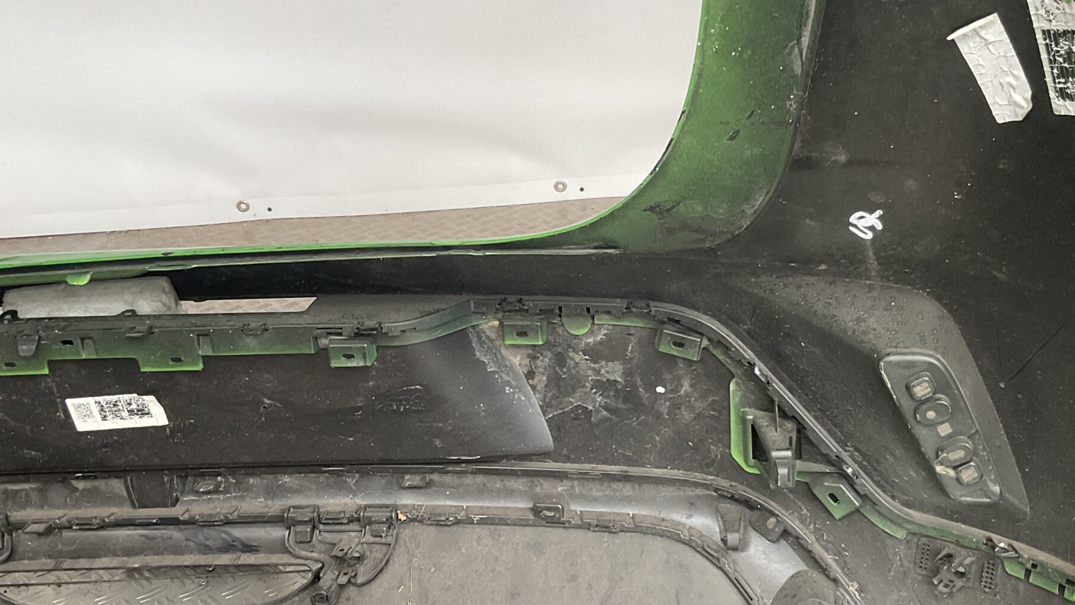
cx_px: 649
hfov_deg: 45.2
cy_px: 295
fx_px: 1283
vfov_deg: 26.5
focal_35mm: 45
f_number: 1.8
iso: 40
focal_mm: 3
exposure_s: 1/120
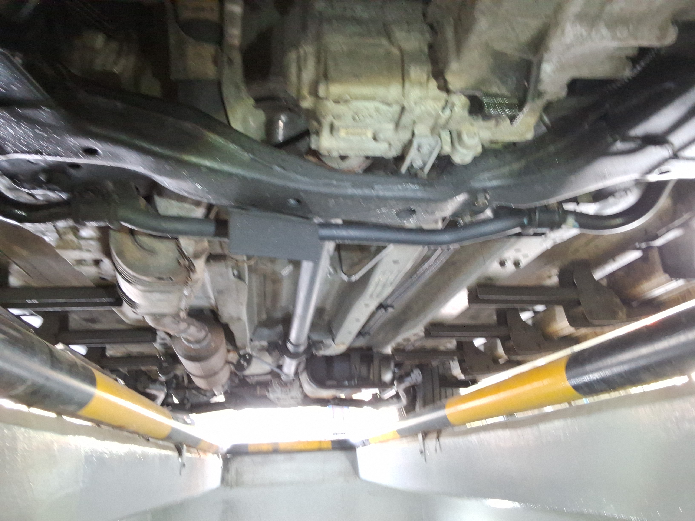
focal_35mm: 28
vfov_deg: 49.7
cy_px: 260
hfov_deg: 63.4
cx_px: 348
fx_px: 562
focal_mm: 2.91
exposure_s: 1/30
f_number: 1.9
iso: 158
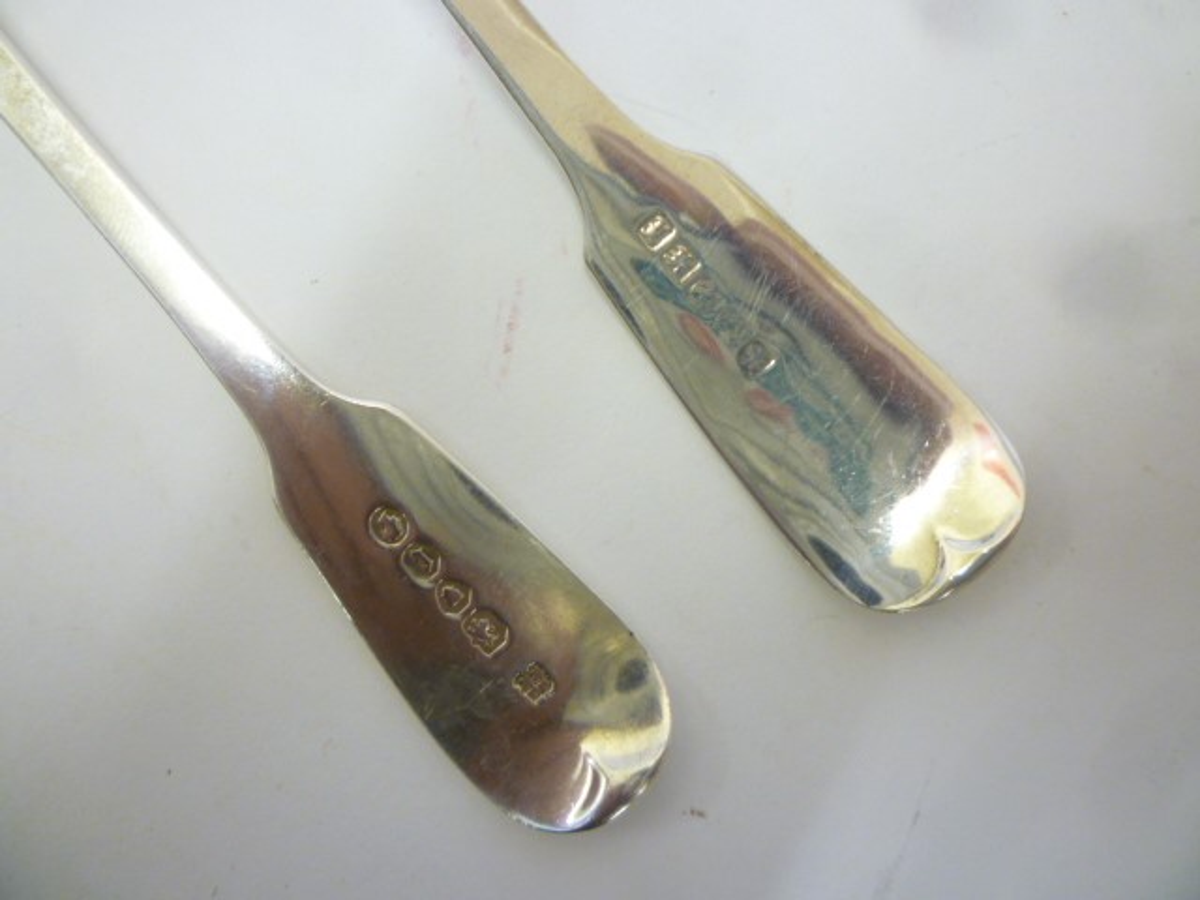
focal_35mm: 29
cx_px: 600
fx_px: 1005
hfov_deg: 61.7
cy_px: 450
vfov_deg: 48.2
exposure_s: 1/30
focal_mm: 5.2
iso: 250
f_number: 3.3
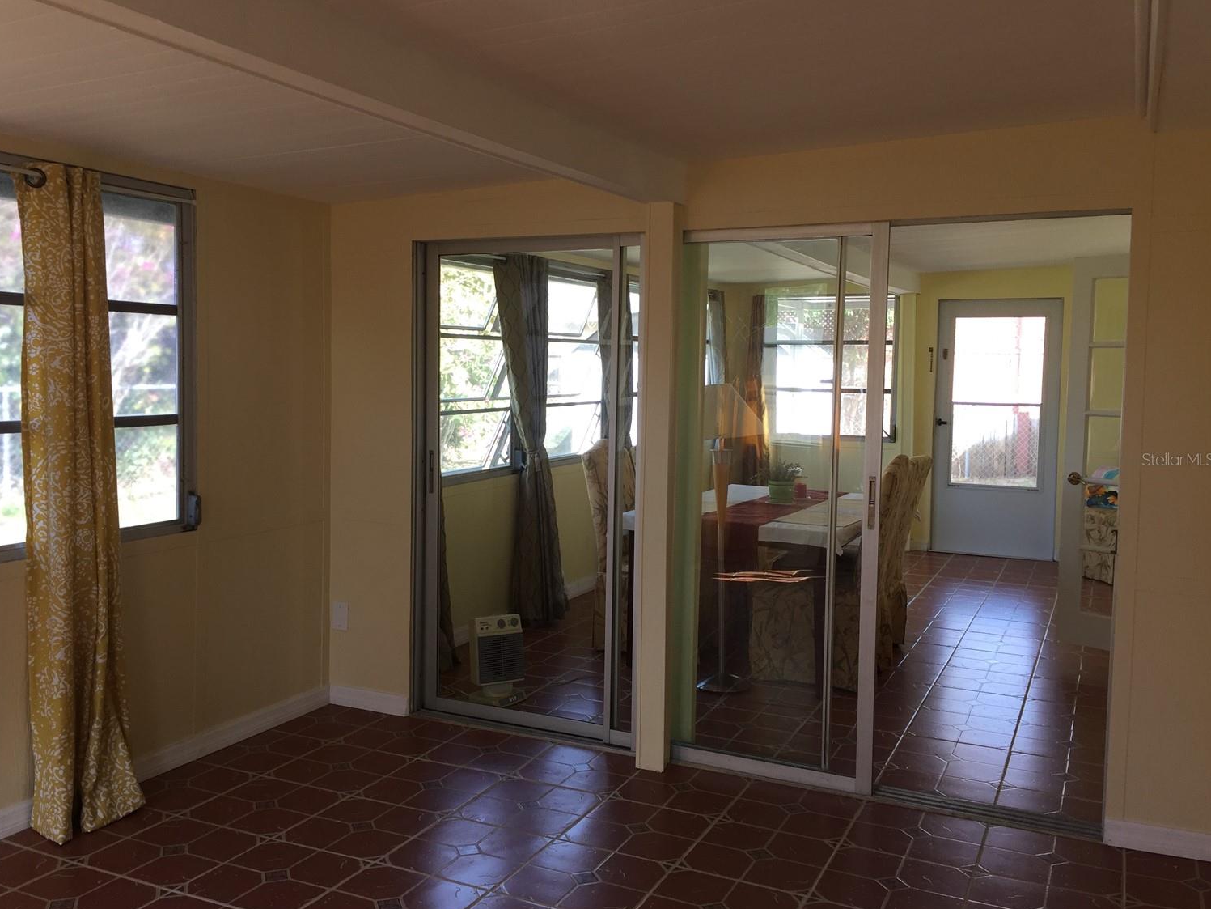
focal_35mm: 31
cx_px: 571
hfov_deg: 58.3
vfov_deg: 45.4
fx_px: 1085
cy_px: 459
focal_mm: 4.15
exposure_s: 1/60
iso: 40
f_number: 2.2
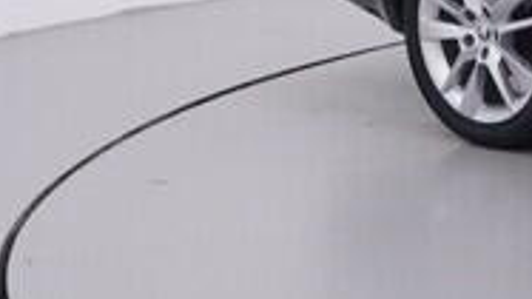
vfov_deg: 9.2
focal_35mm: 129
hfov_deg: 14.7
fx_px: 1817
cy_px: -103
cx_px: 942
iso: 200
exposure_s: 1/80
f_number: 5
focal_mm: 15
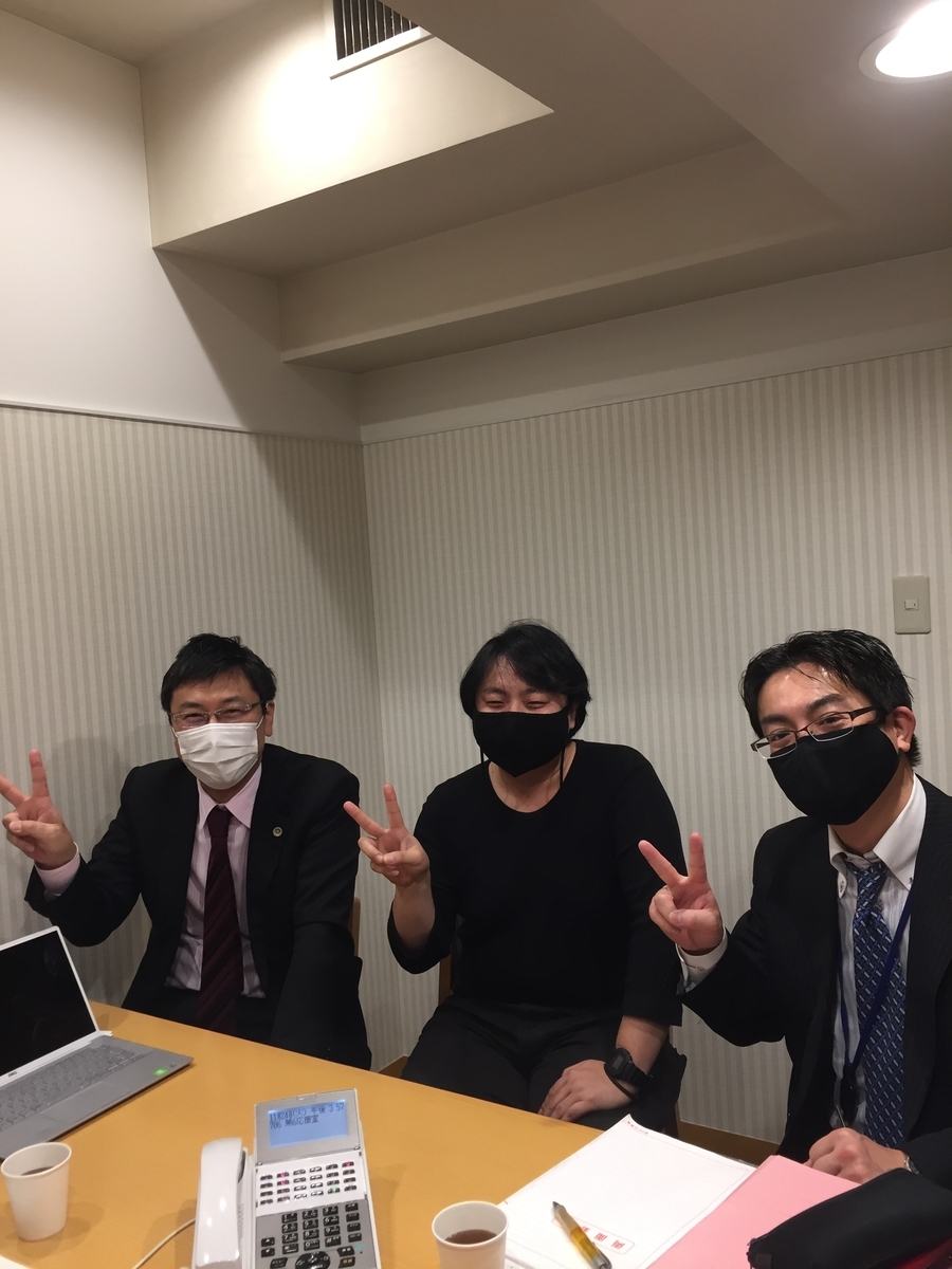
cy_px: 634
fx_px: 1063
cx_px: 476
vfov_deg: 61.7
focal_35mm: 29
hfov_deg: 48.2
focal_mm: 4.15
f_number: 2.2
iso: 64
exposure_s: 1/30
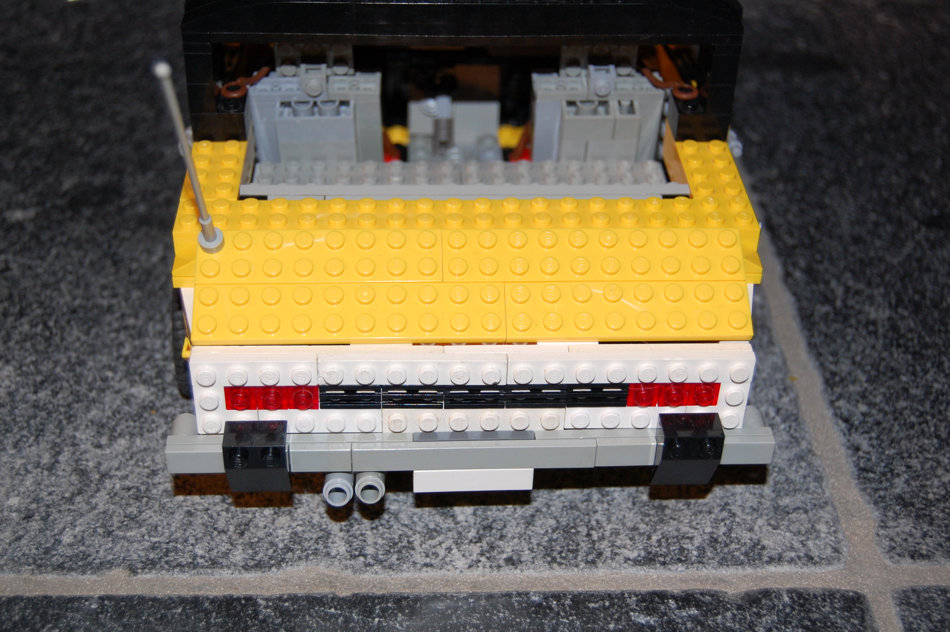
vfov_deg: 25.7
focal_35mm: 52
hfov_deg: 37.9
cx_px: 475
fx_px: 1384
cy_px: 316
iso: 400
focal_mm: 35
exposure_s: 1/60
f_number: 4.8
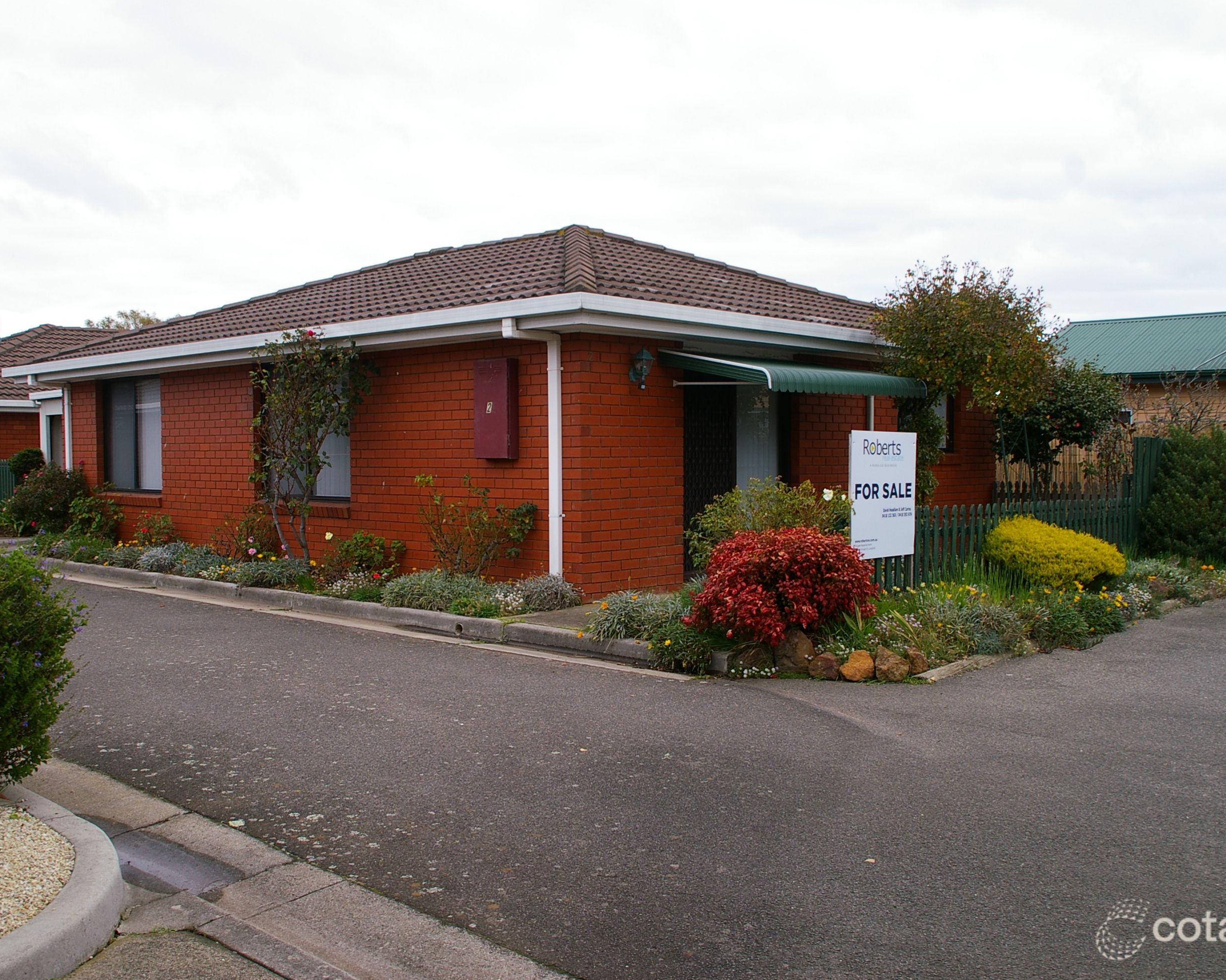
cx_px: 601
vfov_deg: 47.1
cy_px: 492
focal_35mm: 31
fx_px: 1125
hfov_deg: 57.2
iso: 200
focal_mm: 18
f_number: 6.7
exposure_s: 1/125
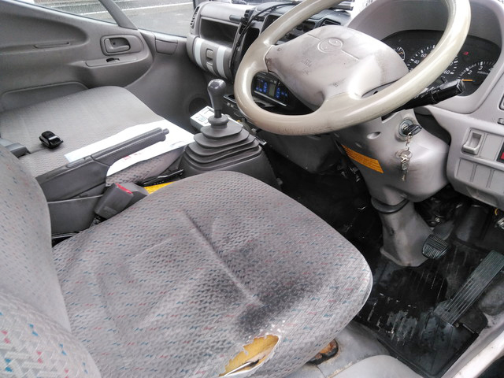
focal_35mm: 27
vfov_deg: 51.4
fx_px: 393
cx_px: 252
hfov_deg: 65.3
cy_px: 189
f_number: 2.2
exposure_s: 1/30
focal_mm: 3.46
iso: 64
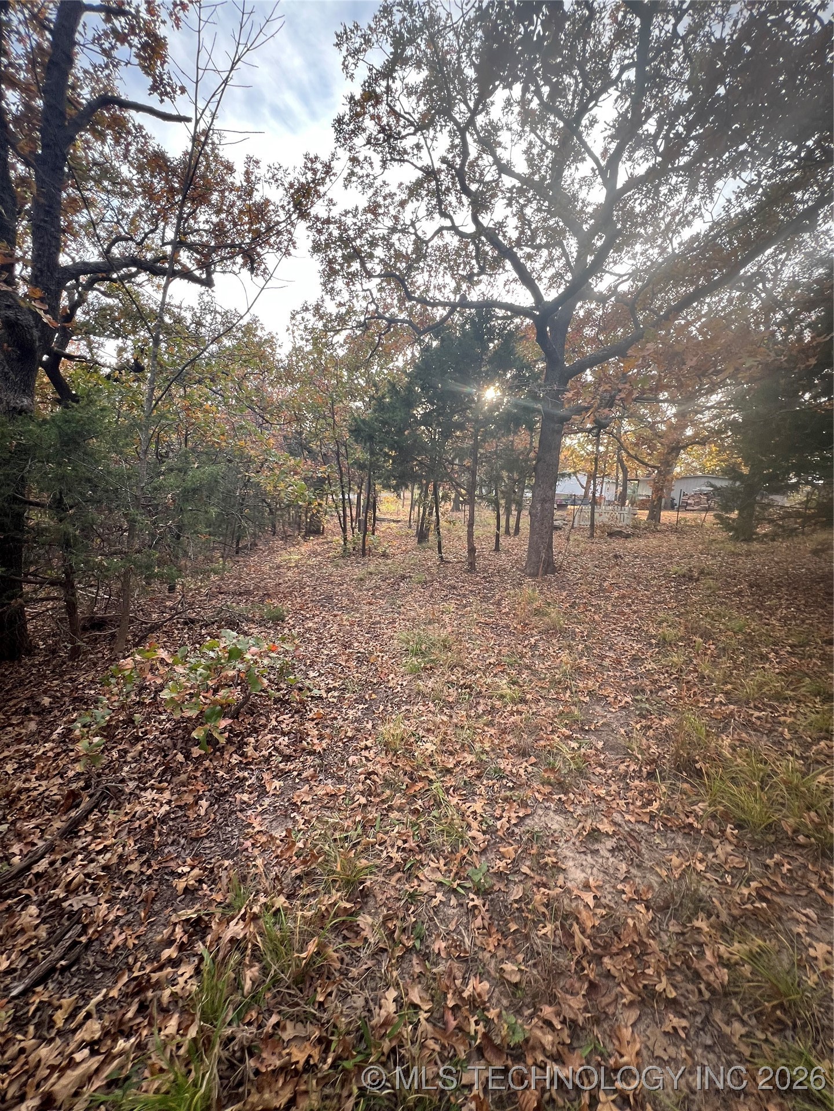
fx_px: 418
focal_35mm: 13
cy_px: 556
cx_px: 417
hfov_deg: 89.9
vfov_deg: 106.2
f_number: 1.8
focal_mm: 1.57
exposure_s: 1/99
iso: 50
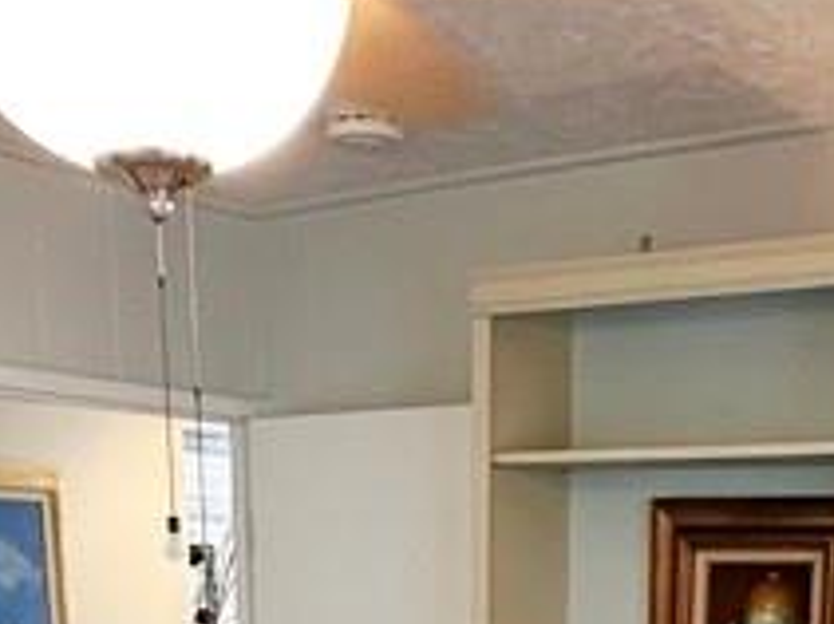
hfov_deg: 28.5
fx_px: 1637
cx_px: 498
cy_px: 1110
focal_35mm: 68
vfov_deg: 17.6
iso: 200
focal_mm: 2.22
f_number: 2.2
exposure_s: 1/60
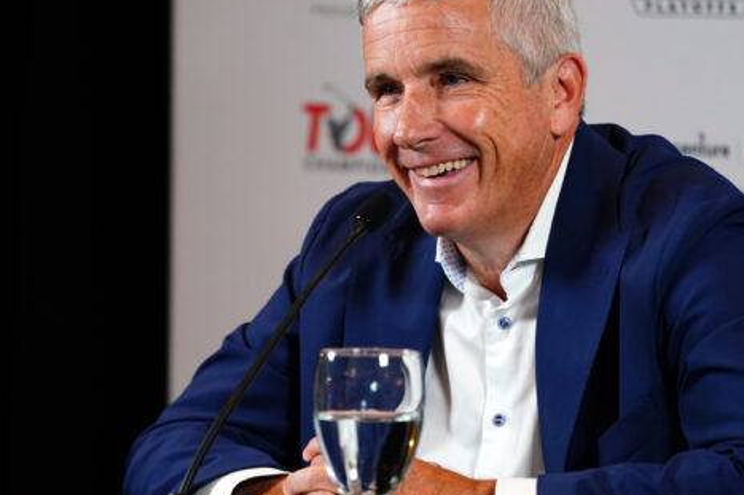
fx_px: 11176
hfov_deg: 3.8
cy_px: 241
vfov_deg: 2.5
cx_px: 314
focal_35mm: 541
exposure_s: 1/250
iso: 4000
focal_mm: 400
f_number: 5.6
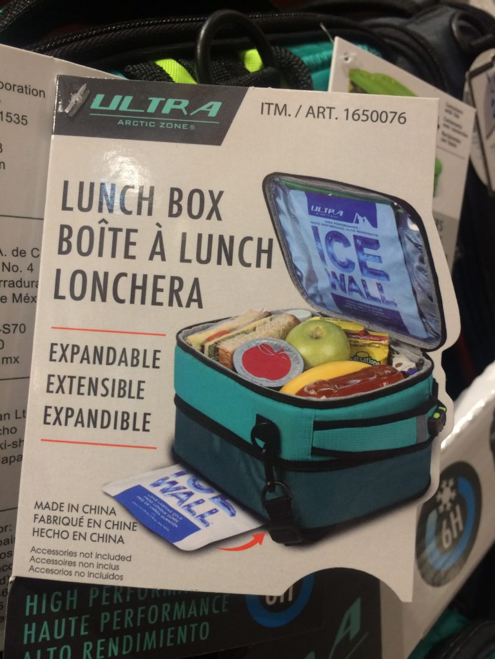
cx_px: 248
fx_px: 553
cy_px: 330
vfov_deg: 61.7
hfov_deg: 48.2
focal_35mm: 29
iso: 100
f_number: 2.2
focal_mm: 4.15
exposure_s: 1/30
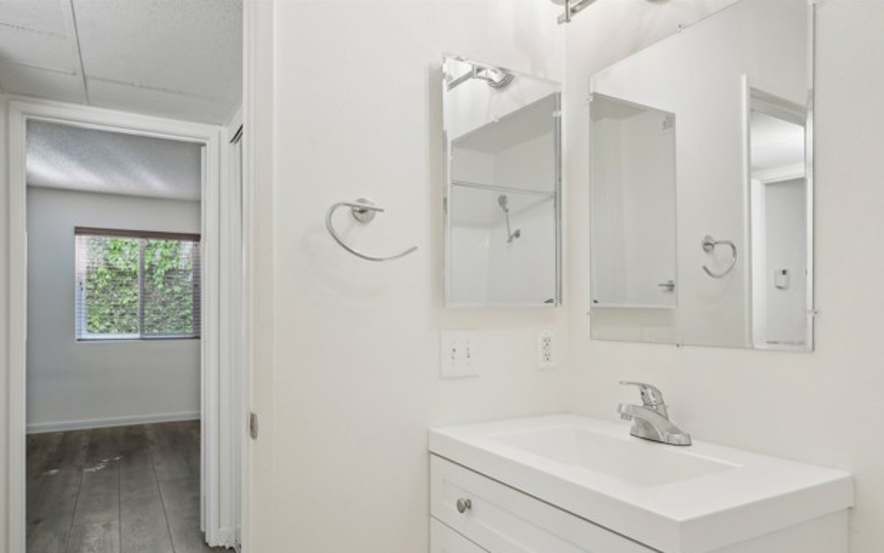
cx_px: 447
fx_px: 482
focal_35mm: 20
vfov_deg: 59.6
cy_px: 303
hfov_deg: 85.1
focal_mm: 19
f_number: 8
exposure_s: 1/2.5
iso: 400
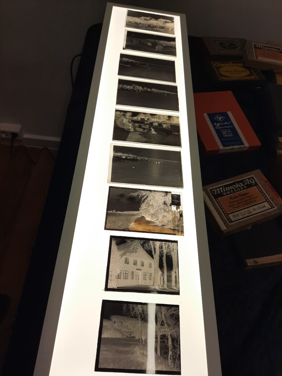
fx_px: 272
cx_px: 141
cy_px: 188
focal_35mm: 25
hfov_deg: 54.9
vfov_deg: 69.4
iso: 32
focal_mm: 4.6
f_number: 2
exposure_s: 1/242
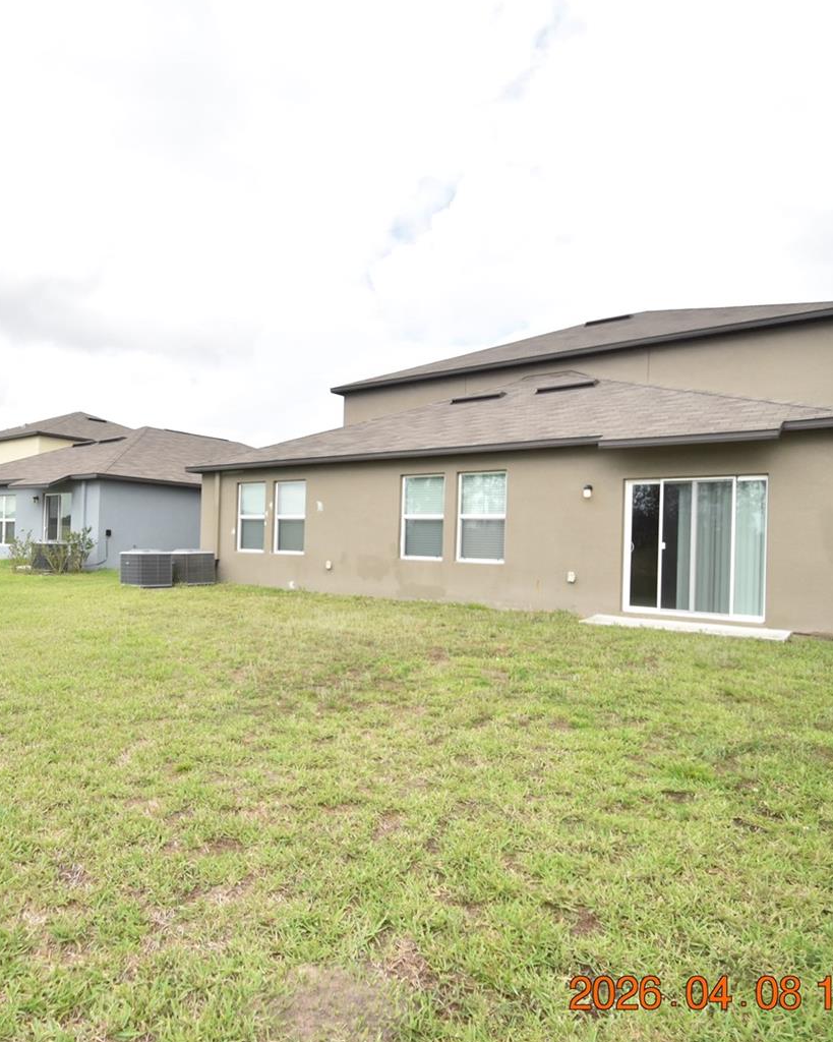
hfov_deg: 61.4
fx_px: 678
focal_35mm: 22
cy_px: 532
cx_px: 270
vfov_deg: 75.0
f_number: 3.5
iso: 800
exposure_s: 1/4000
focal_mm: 10
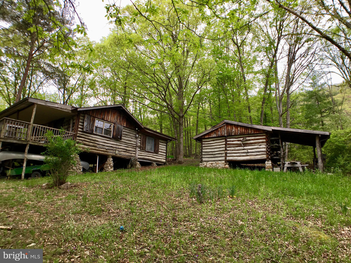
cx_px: 176
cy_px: 132
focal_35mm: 29
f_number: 2.2
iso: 25
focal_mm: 4.15
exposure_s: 1/466
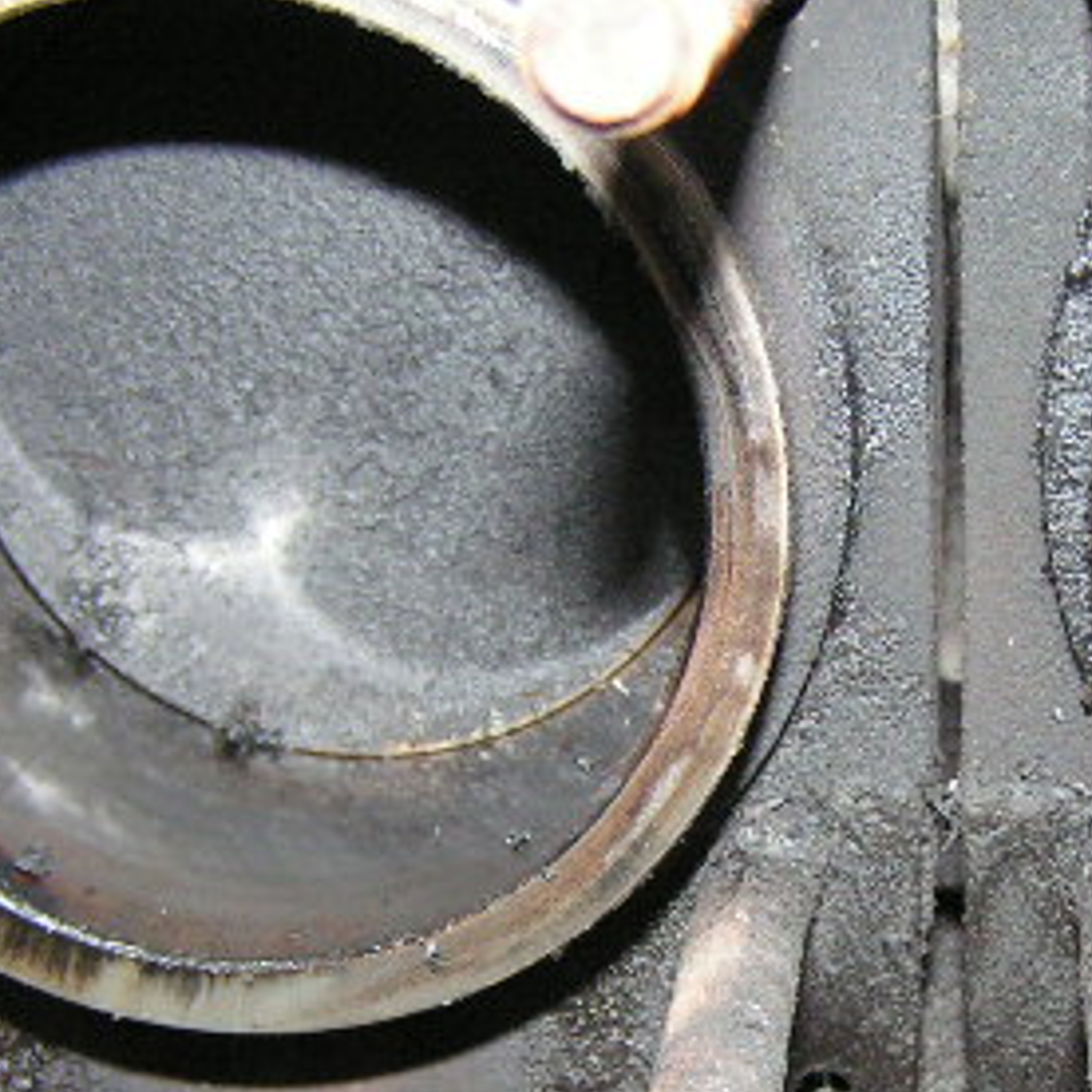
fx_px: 2784
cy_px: 756
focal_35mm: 78
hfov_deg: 21.8
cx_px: 950
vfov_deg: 22.1
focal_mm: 6.3
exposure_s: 1/250
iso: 200
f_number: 2.8
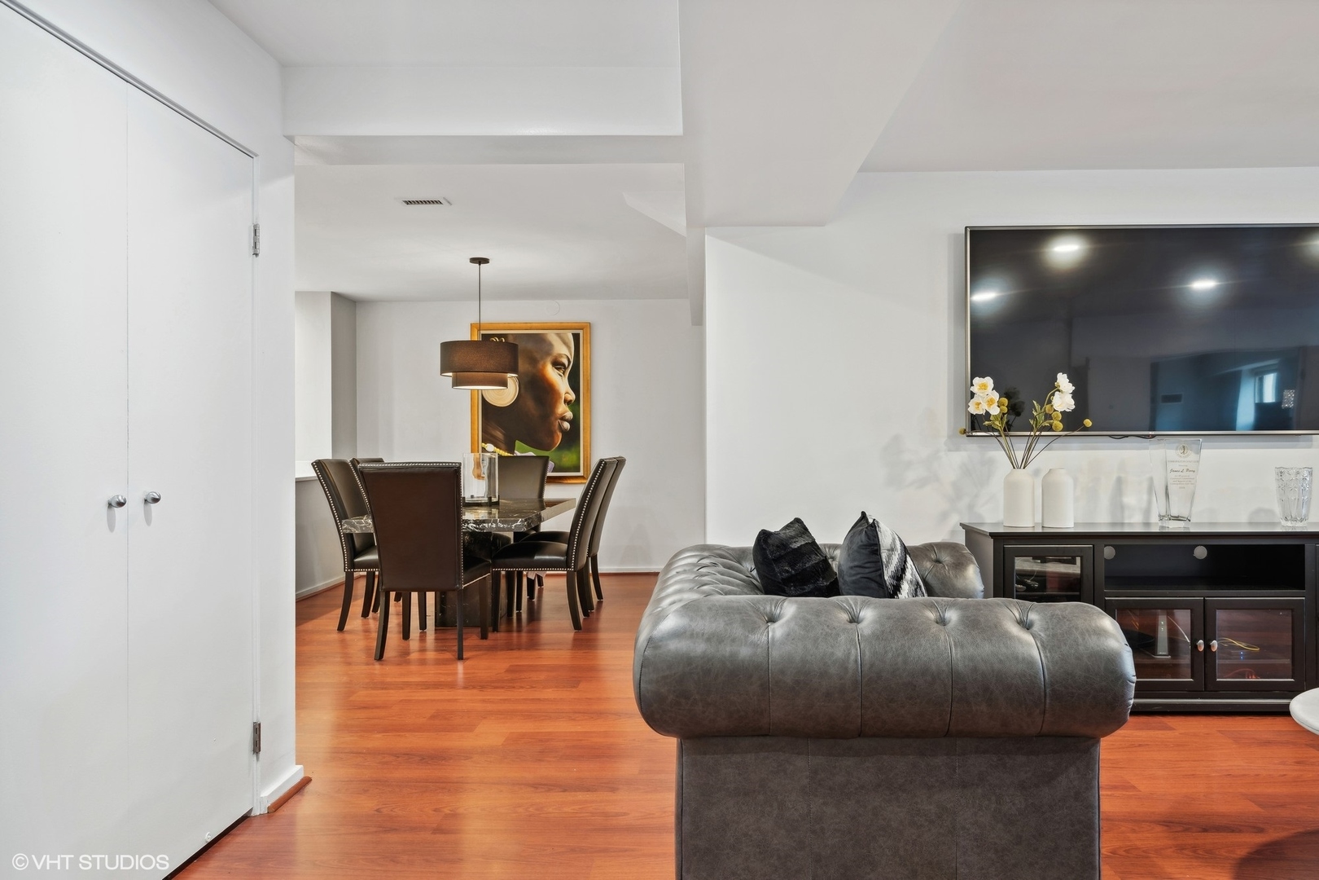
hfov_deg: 73.7
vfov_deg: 53.1
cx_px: 660
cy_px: 440
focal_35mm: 24
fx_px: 879
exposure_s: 1/4
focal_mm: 24
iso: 320
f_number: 7.1
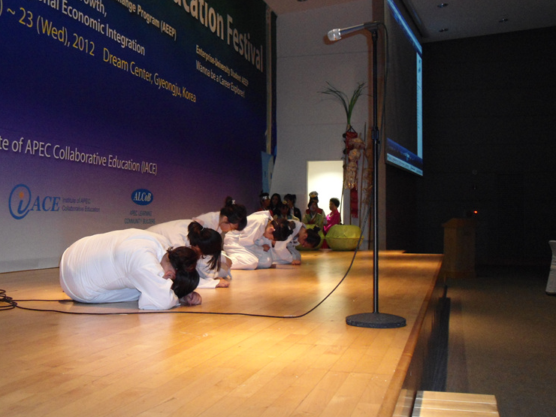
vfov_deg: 35.9
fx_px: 642
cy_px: 197
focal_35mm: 40
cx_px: 261
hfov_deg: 46.8
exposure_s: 1/40
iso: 400
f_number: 3.2
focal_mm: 6.7
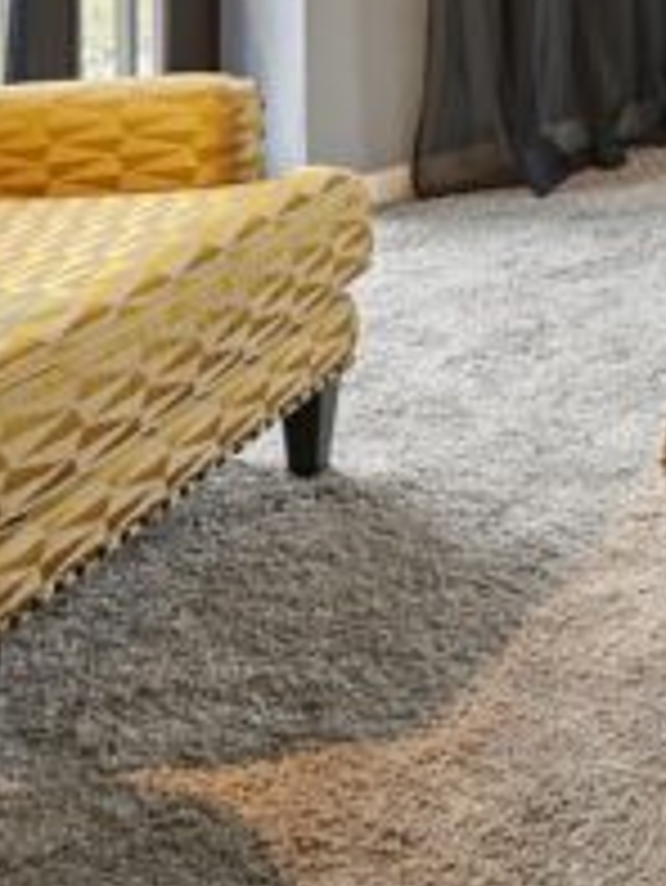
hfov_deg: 18.4
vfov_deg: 23.4
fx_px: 1794
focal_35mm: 70
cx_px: 1035
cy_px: -369
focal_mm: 14
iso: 250
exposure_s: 1/8
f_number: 8
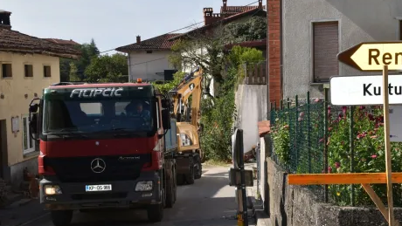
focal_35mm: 72
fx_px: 764
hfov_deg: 29.4
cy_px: 134
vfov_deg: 16.8
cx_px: 245
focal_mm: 35
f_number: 9
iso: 100
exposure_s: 1/200
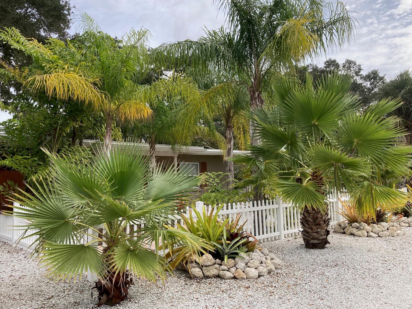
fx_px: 369
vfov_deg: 45.4
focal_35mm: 31
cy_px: 148
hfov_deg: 58.3
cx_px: 192
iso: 20
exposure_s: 1/1156
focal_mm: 3.99
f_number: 1.8
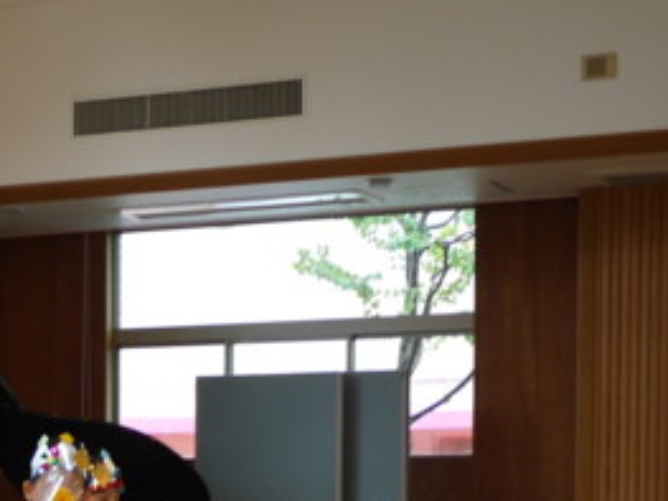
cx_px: -226
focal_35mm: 109
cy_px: 600
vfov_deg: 13.2
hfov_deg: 16.9
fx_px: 2102
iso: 160
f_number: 2.5
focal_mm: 14
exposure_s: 1/125
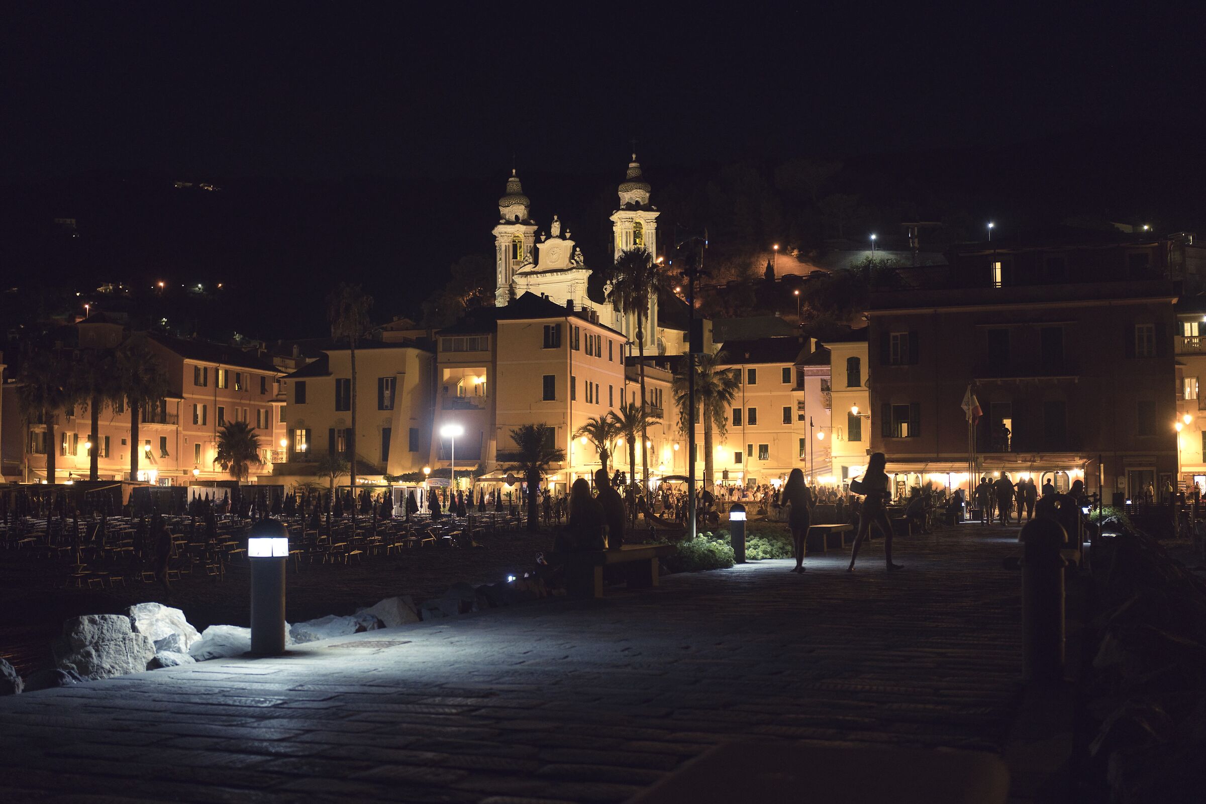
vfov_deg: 33.4
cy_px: 402
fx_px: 1340
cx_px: 603
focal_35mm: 40
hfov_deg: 48.5
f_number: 2.5
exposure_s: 1/40
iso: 5000
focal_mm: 40
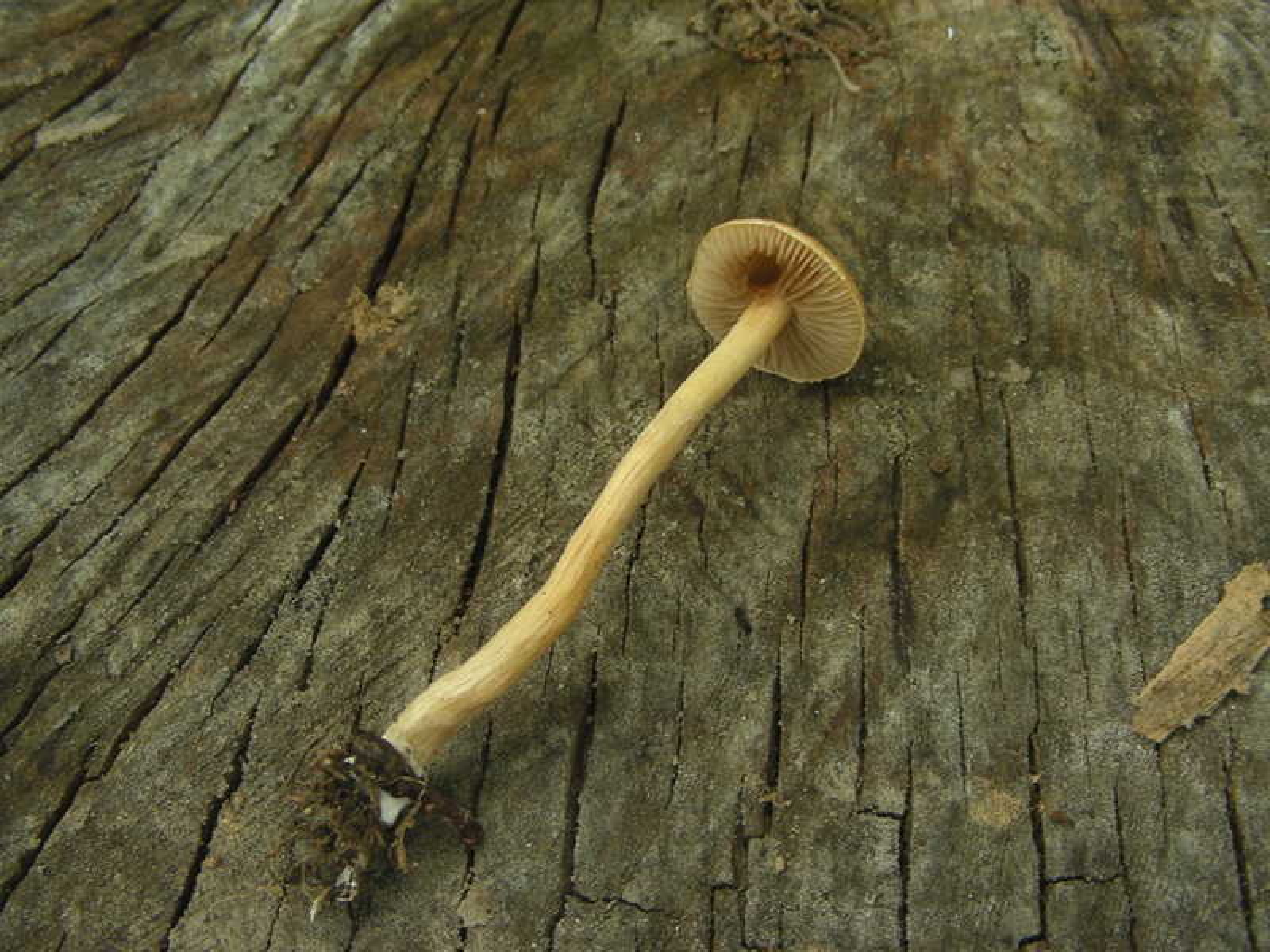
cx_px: 635
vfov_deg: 37.7
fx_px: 1394
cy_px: 476
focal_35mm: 38
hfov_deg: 49.0
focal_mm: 6.3
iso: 50
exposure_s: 1/58.5
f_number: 3.5
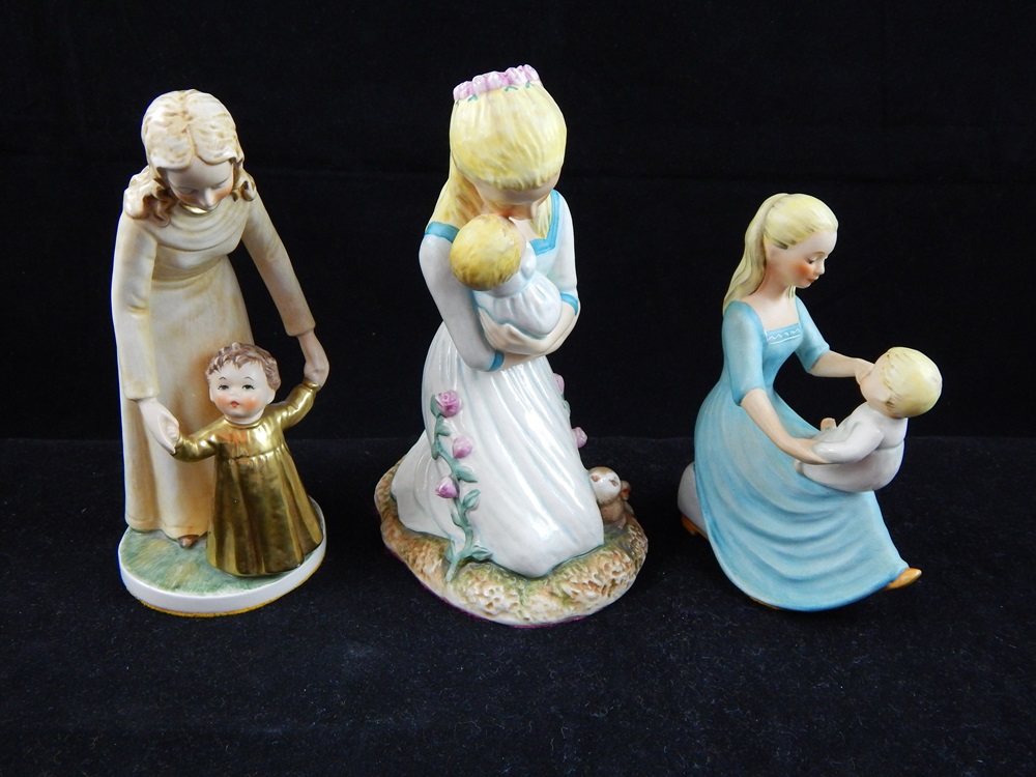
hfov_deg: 58.4
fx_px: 928
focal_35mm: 31
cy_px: 388
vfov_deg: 45.4
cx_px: 518
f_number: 3.2
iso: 400
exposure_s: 1/50
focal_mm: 5.6
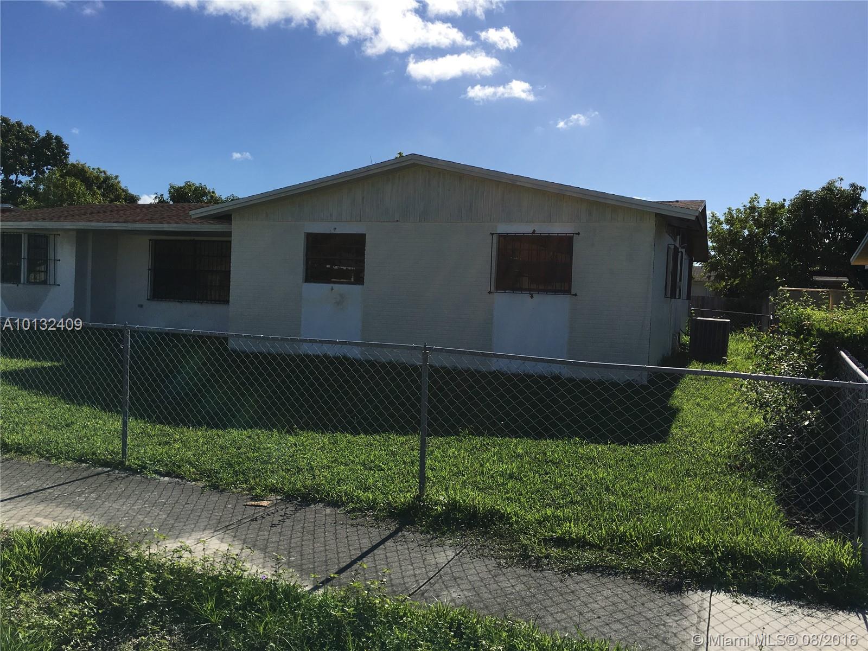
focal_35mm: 29
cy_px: 326
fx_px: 727
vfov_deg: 48.2
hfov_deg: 61.7
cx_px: 434
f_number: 2.2
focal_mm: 4.15
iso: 25
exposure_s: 1/2564
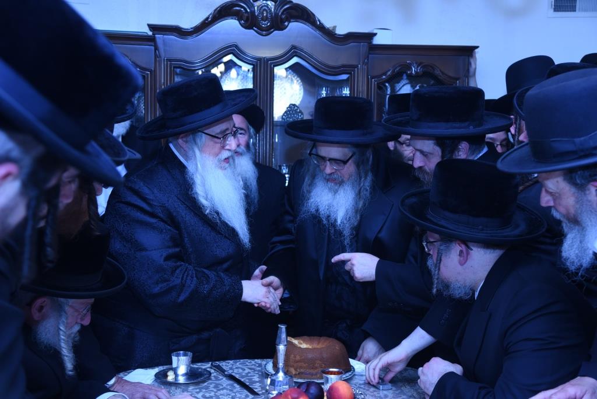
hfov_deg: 41.1
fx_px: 796
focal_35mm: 48
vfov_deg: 28.1
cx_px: 298
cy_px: 200
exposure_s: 1/100
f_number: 5
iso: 800
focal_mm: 48
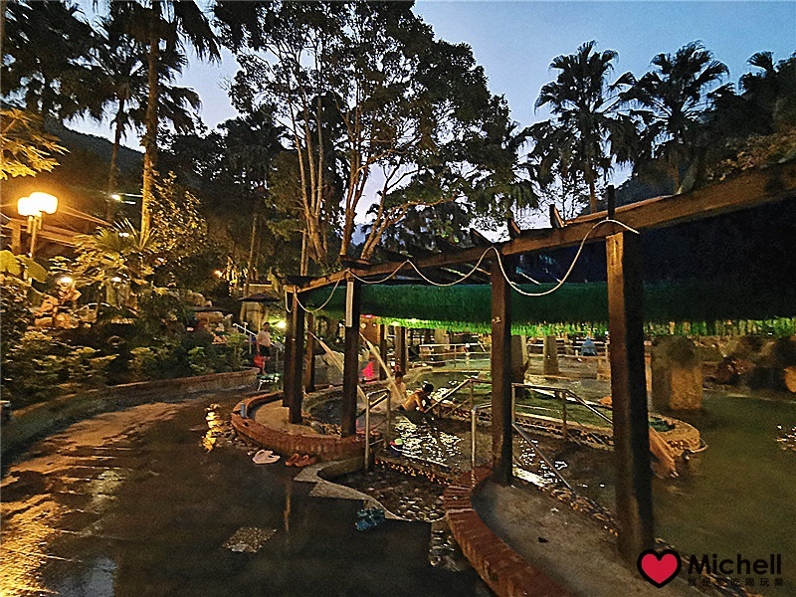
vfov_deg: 78.1
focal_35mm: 16
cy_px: 298
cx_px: 398
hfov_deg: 94.5
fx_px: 368
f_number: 2.2
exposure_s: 1/17.1
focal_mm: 2.35
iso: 3200
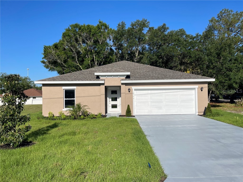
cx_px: 122
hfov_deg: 67.3
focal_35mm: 26
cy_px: 91
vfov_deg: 53.1
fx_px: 183
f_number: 1.6
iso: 32
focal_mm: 5.1
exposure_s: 1/5128
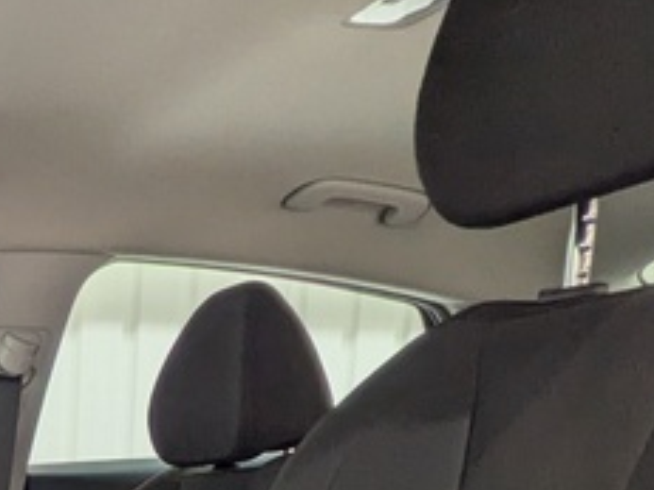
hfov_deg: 26.1
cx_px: -218
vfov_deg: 20.0
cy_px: 762
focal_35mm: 62
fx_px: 1171
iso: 90
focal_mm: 1.83
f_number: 2.2
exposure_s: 1/33.3
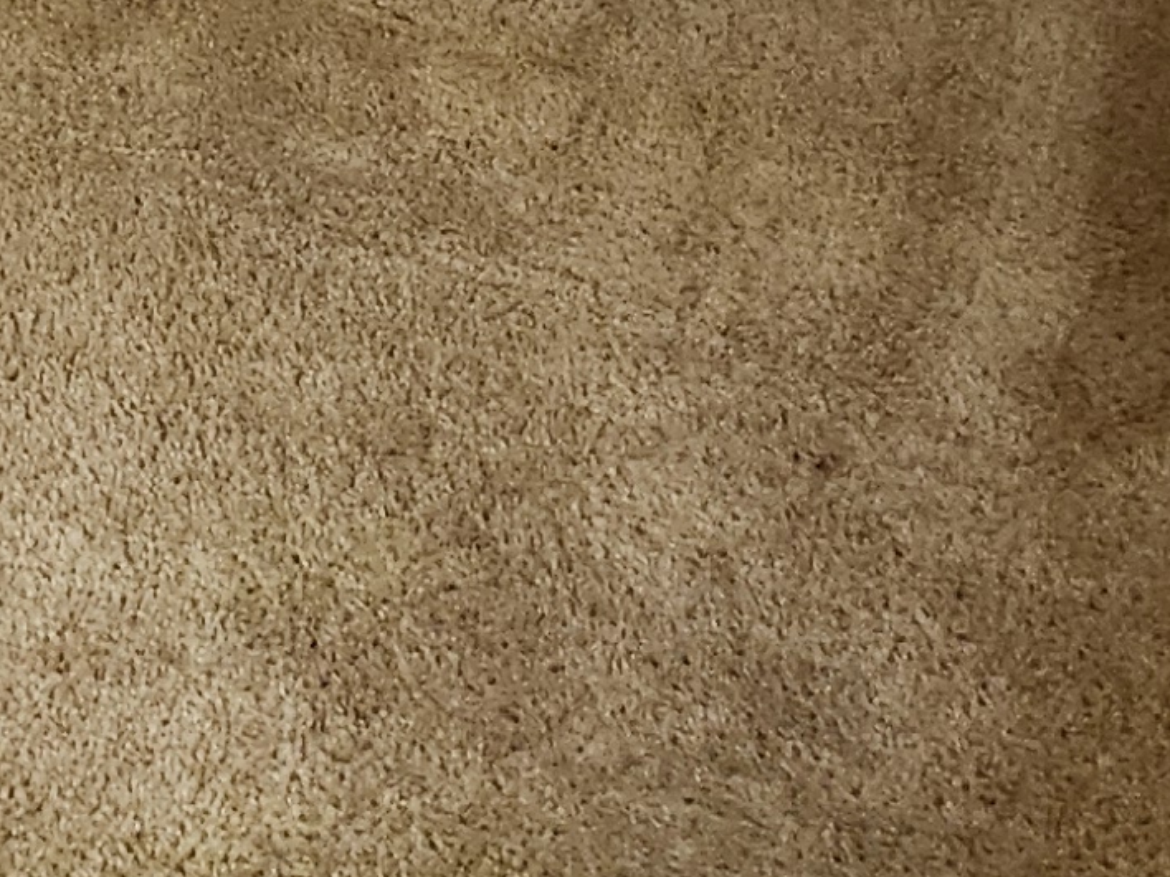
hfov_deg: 12.9
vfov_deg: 9.9
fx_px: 4394
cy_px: -1259
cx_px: -1276
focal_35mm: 130
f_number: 1.8
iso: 200
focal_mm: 5.54
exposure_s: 1/120
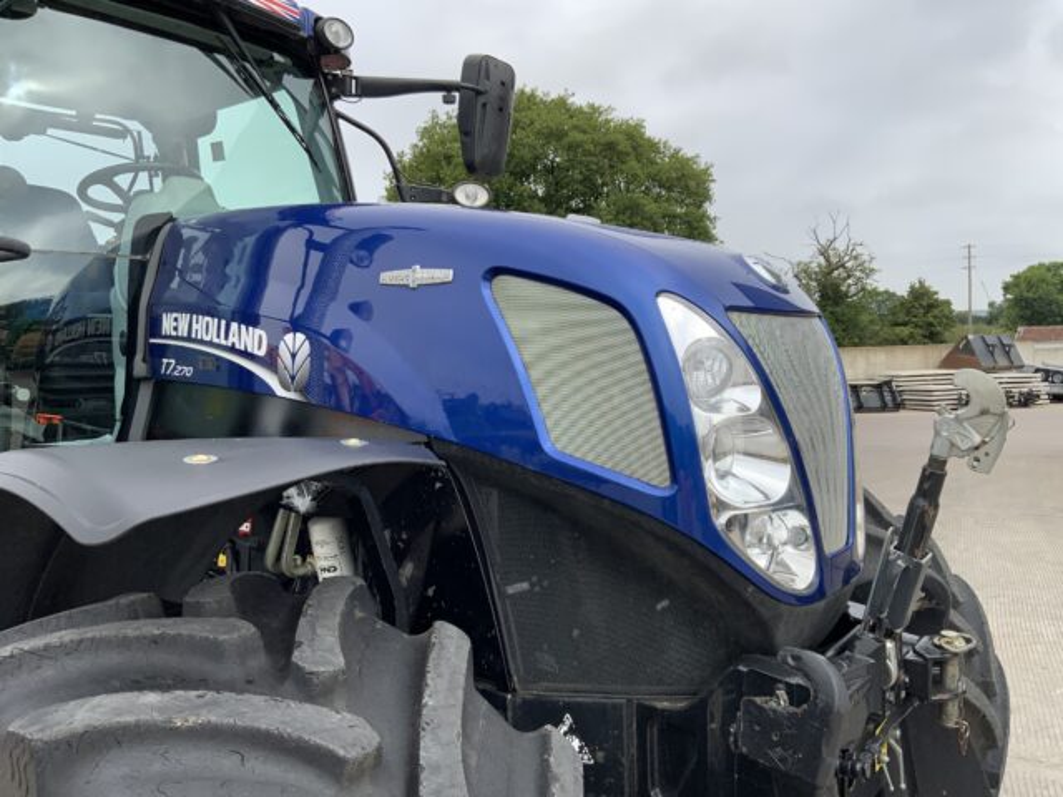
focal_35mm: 29
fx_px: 891
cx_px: 532
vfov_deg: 48.2
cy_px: 398
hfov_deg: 61.7
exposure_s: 1/898
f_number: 1.8
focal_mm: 3
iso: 16
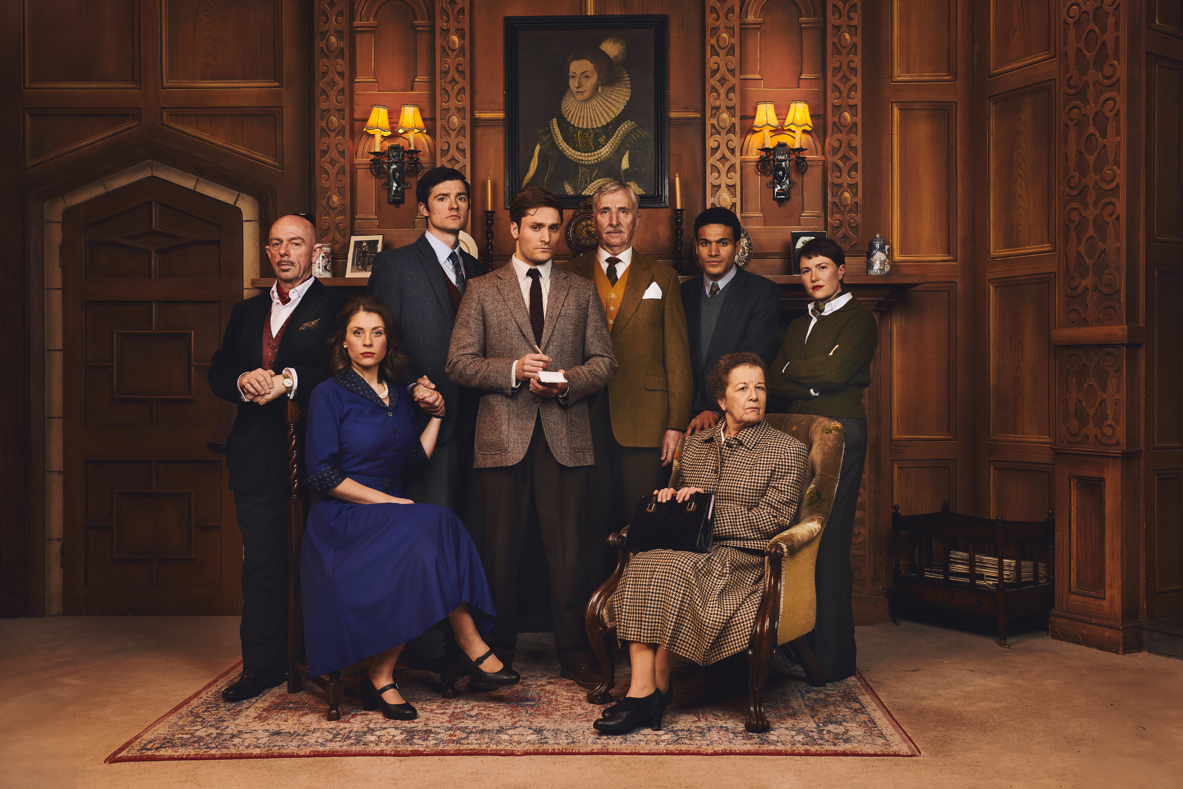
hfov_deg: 54.4
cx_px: 592
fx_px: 1150
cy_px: 394
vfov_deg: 37.9
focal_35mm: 35
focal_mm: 35
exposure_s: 1/200
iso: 500
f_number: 6.3
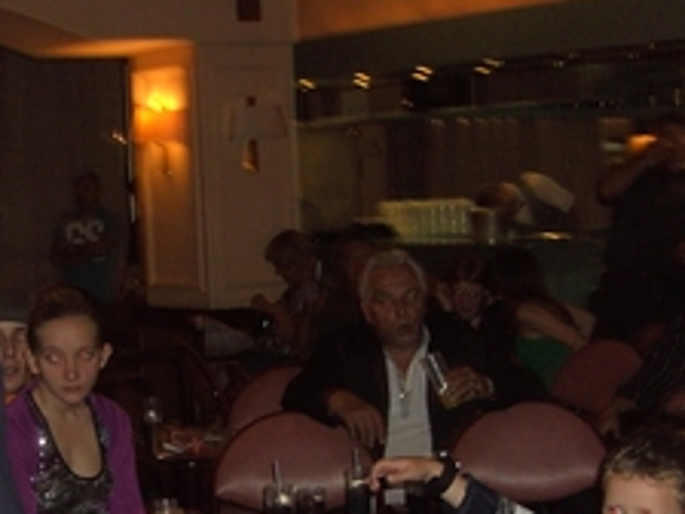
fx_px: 1959
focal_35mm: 99
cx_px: 98
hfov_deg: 19.5
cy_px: 480
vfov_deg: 14.8
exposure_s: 1/50
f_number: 2.8
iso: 100
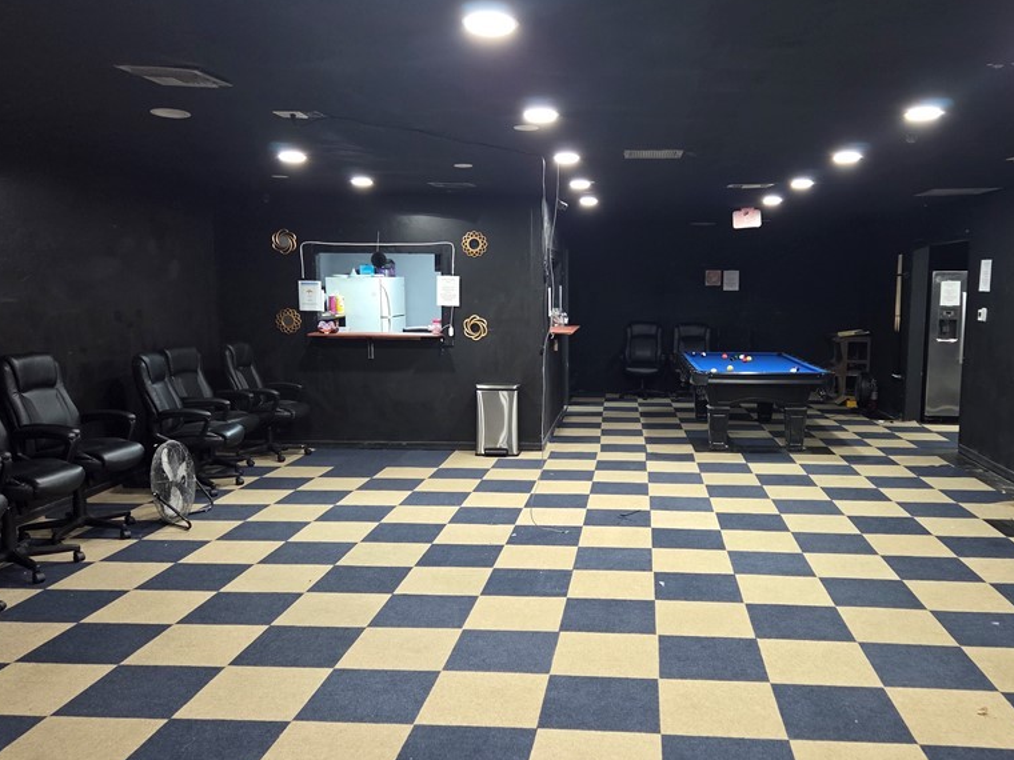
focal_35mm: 31
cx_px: 600
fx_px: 908
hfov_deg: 58.0
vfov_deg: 45.4
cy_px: 388
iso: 1250
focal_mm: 5.4
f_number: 1.8
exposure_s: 1/120
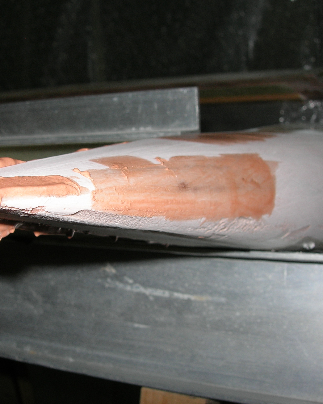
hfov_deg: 30.0
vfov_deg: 37.3
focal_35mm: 50
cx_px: 106
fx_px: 598
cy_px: 201
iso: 64
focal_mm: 7.8
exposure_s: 1/60.1
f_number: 4.8
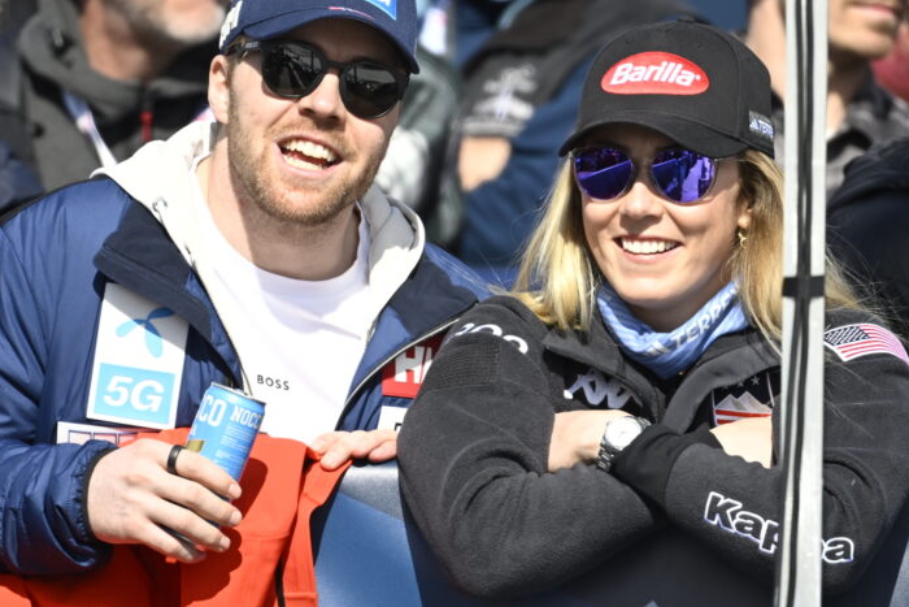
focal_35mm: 819
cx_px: 406
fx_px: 20683
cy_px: 278
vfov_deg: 1.7
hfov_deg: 2.5
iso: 640
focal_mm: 560
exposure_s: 1/2500
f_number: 5.6
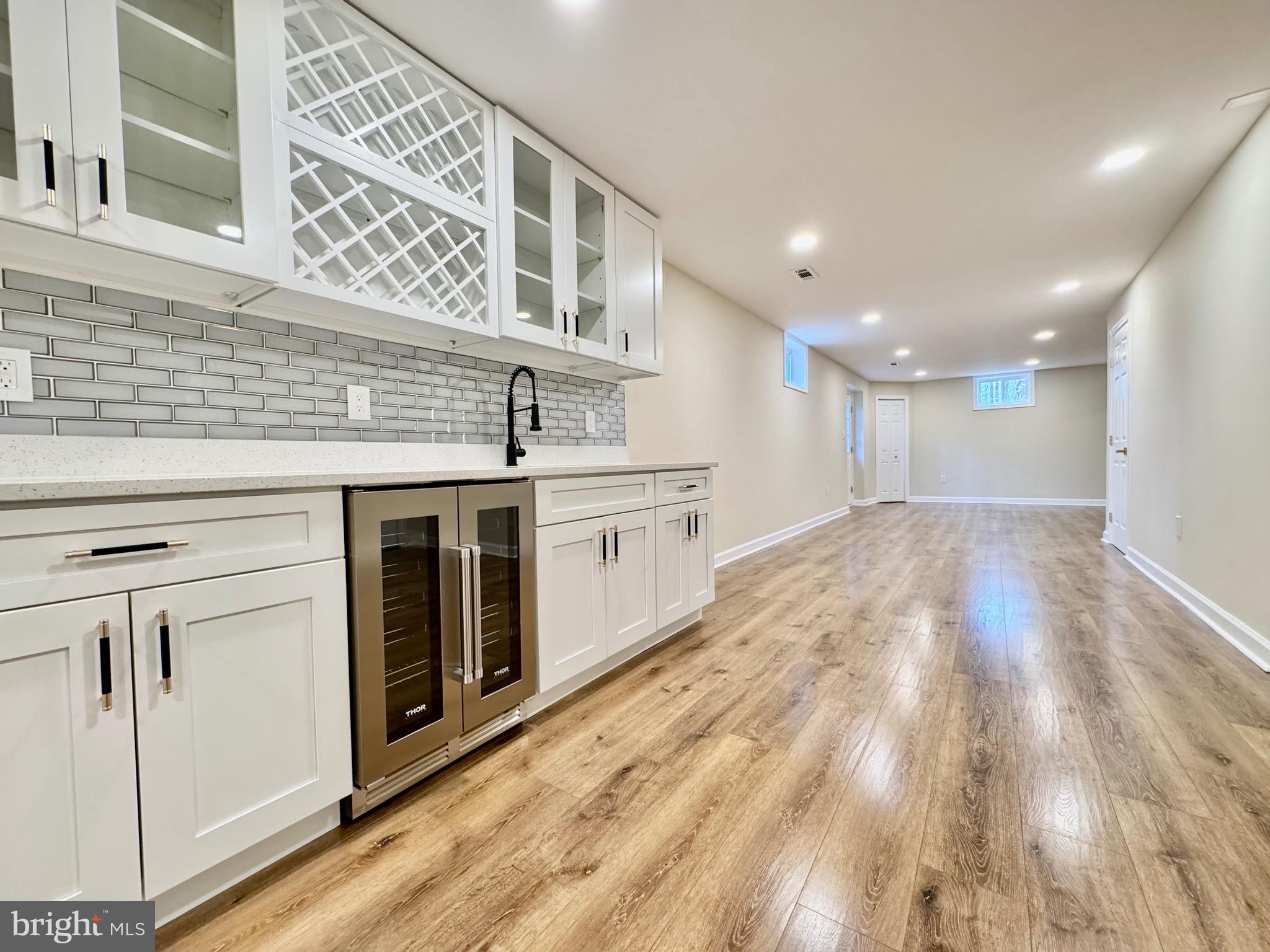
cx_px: 635
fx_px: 514
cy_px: 476
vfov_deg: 85.7
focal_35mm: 14
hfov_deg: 102.1
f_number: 2.2
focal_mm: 2.22
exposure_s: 1/60
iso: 400
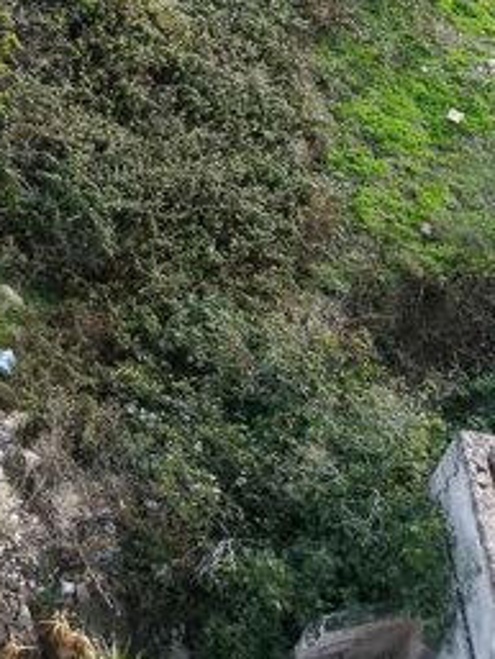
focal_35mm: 112
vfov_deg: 15.8
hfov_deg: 11.4
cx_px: -613
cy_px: -390
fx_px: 2134
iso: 200
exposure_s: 1/1000
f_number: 1.8
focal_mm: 8.67
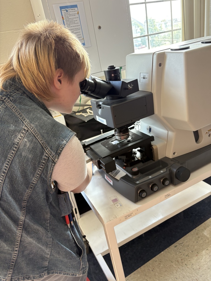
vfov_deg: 67.3
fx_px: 211
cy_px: 140
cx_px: 106
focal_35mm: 26
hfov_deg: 53.1
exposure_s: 1/60
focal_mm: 5.96
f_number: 1.6
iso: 125
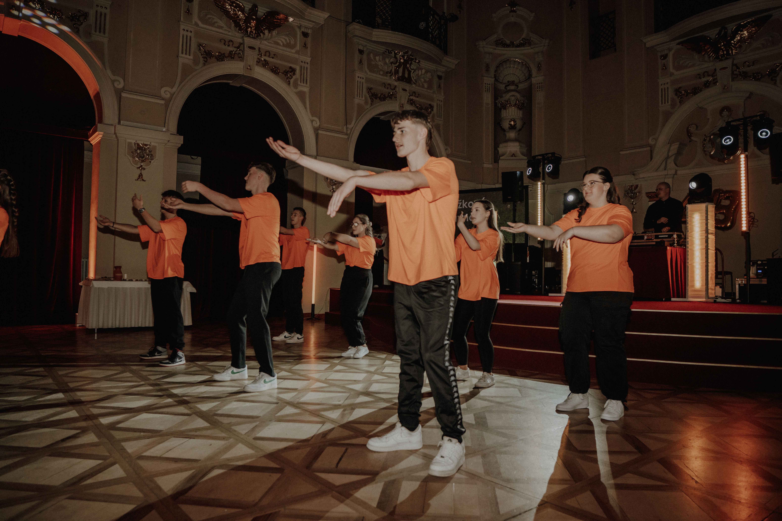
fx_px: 521
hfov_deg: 73.7
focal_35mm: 24
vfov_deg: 53.1
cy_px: 260
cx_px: 391
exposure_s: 1/160
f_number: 2.2
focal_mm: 16
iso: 500
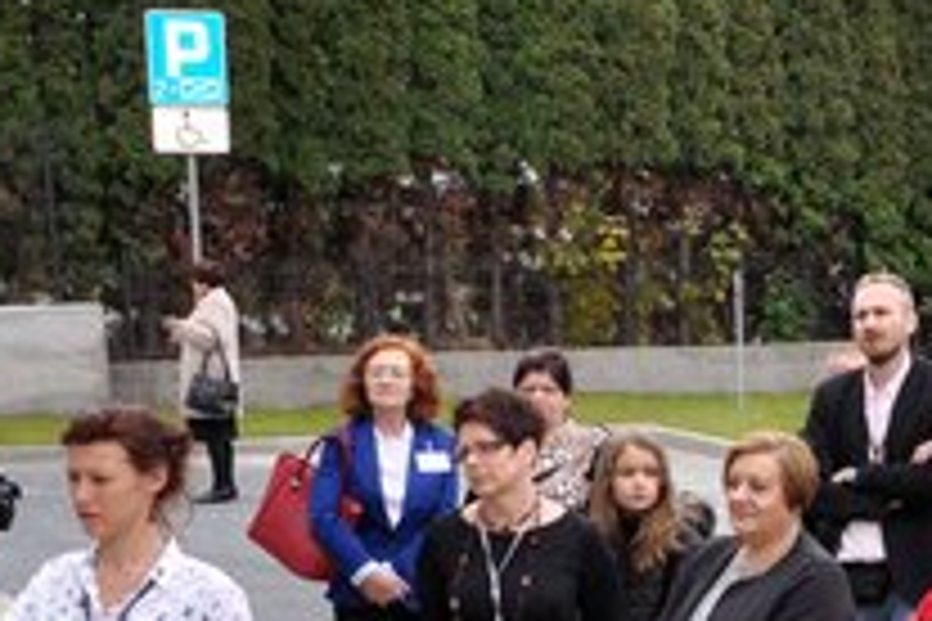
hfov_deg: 16.3
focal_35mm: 118
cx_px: 1261
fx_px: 3043
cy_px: 698
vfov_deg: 11.5
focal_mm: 25
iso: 800
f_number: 13
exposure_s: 1/160
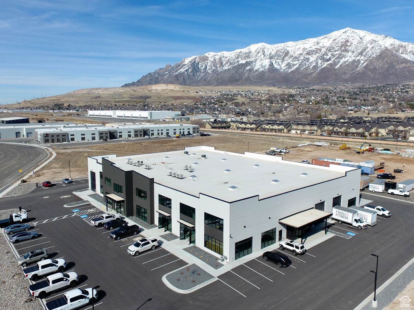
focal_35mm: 20
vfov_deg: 66.0
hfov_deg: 81.7
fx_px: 239
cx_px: 207
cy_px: 155
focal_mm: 3.61
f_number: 2.8
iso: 100
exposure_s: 1/1307
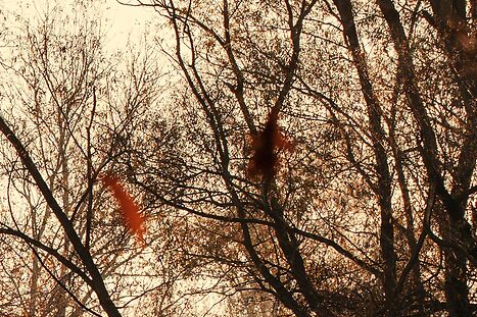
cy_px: 637
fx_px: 6808
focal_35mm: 514
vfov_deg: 2.7
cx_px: -375
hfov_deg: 4.0
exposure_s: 1/160
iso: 100
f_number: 7.1
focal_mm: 100
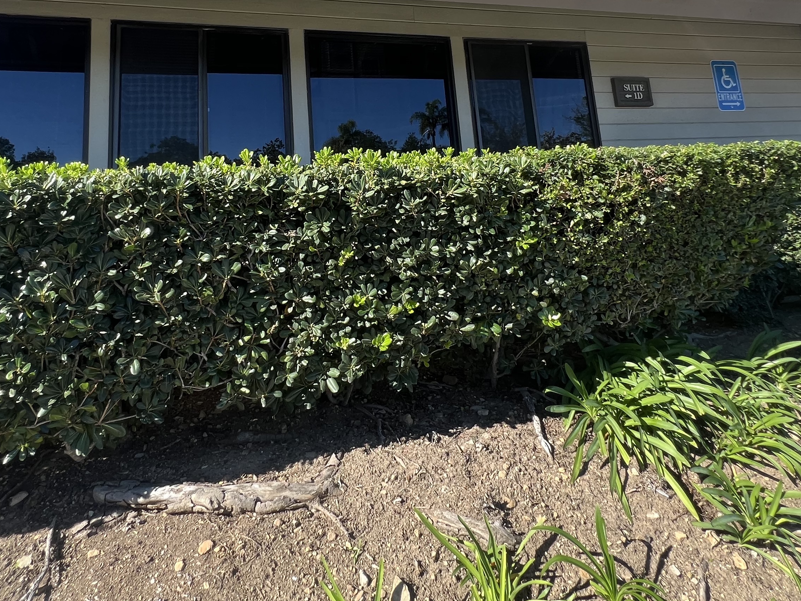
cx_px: 355
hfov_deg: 73.7
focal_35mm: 23
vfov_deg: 54.4
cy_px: 112
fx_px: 532
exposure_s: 1/344
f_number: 1.8
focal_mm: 1.57
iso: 32
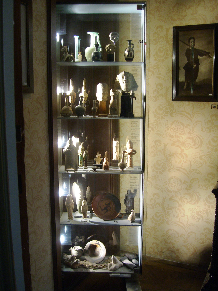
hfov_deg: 37.7
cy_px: 146
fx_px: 319
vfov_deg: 49.0
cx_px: 109
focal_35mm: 38
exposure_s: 1/8
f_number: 2.8
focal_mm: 7.9
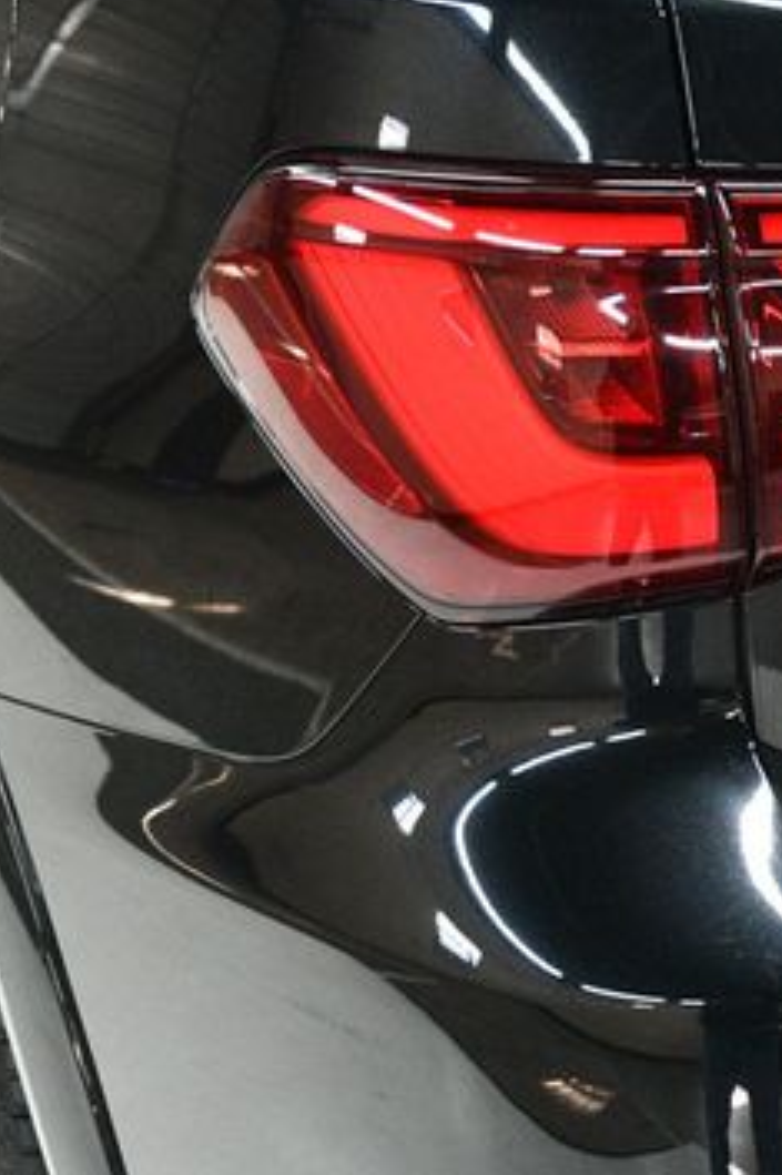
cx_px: 725
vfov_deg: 23.4
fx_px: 2837
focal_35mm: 87
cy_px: 469
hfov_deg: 15.5
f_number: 4
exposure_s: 1/80
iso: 3200
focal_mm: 32
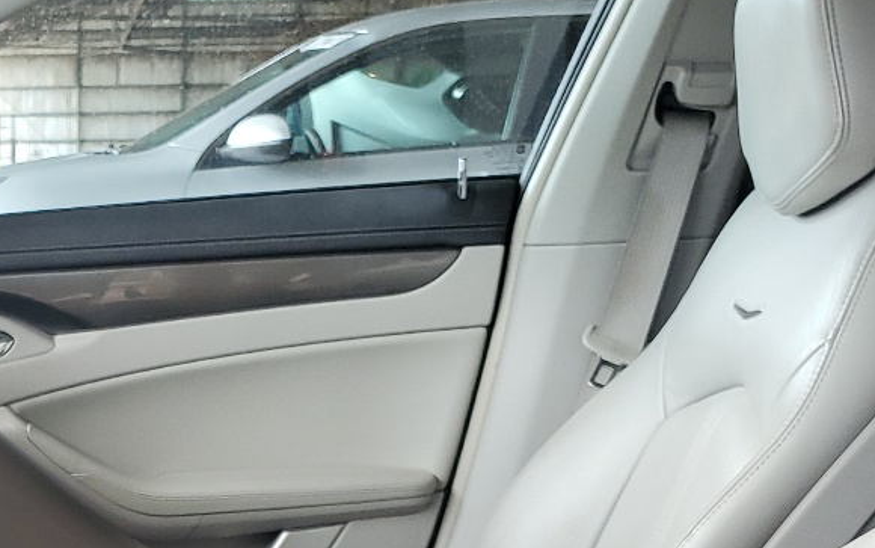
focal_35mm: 76
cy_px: 793
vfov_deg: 15.9
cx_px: -38
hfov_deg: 25.5
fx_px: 1813
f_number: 1.5
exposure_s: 1/120
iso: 76
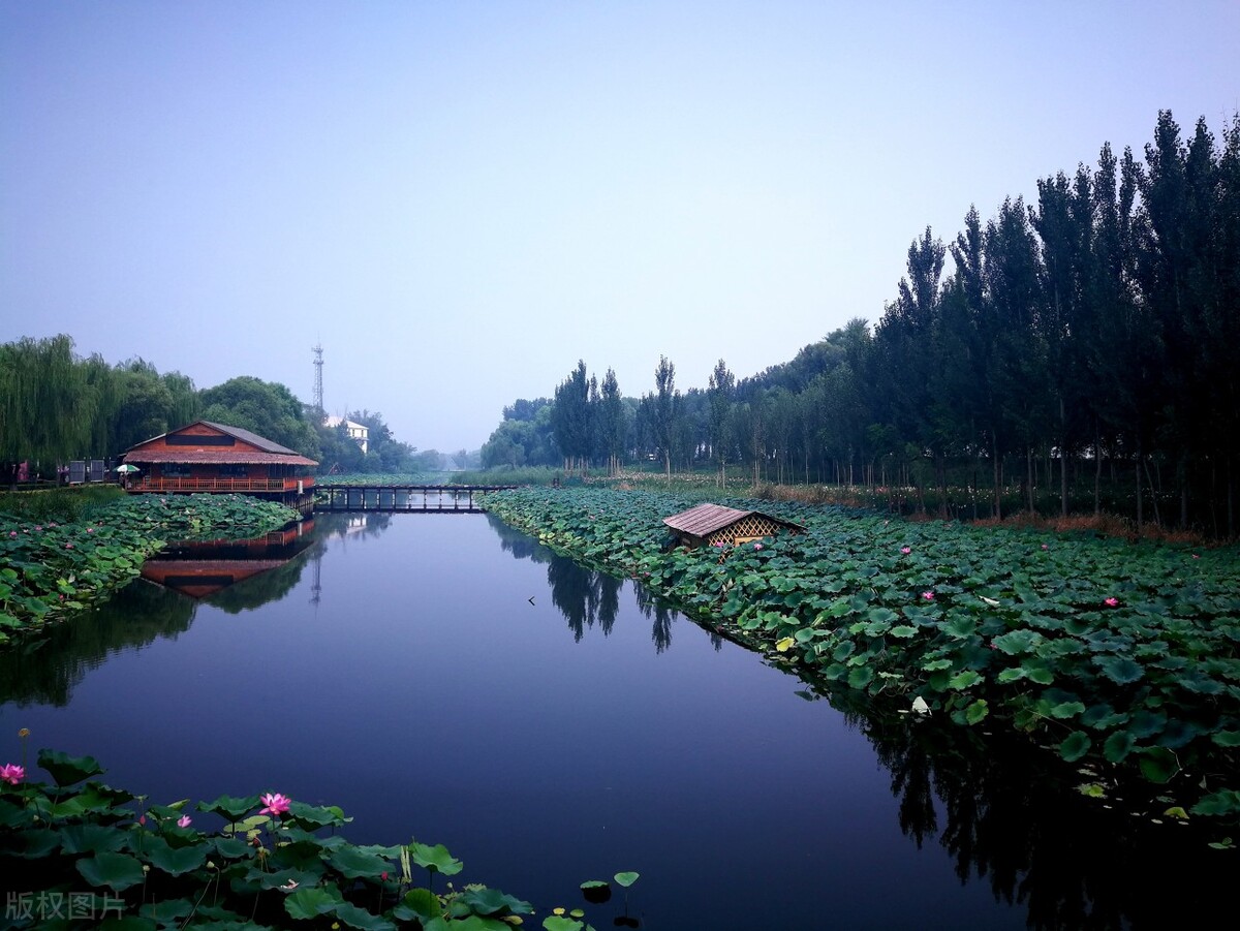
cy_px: 466
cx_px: 620
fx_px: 968
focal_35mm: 27
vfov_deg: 51.4
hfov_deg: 65.3
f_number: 1.8
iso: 50
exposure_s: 1/1325
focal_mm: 3.95
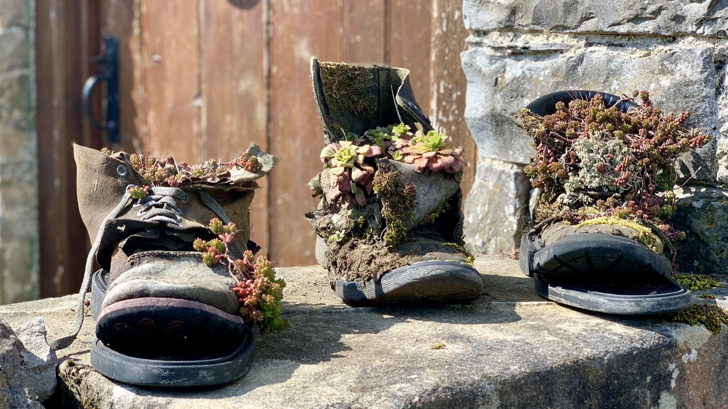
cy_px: 179
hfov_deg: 36.6
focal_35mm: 57
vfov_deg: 21.1
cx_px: 364
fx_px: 1100
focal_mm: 6
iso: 16
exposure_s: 1/489
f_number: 2.4
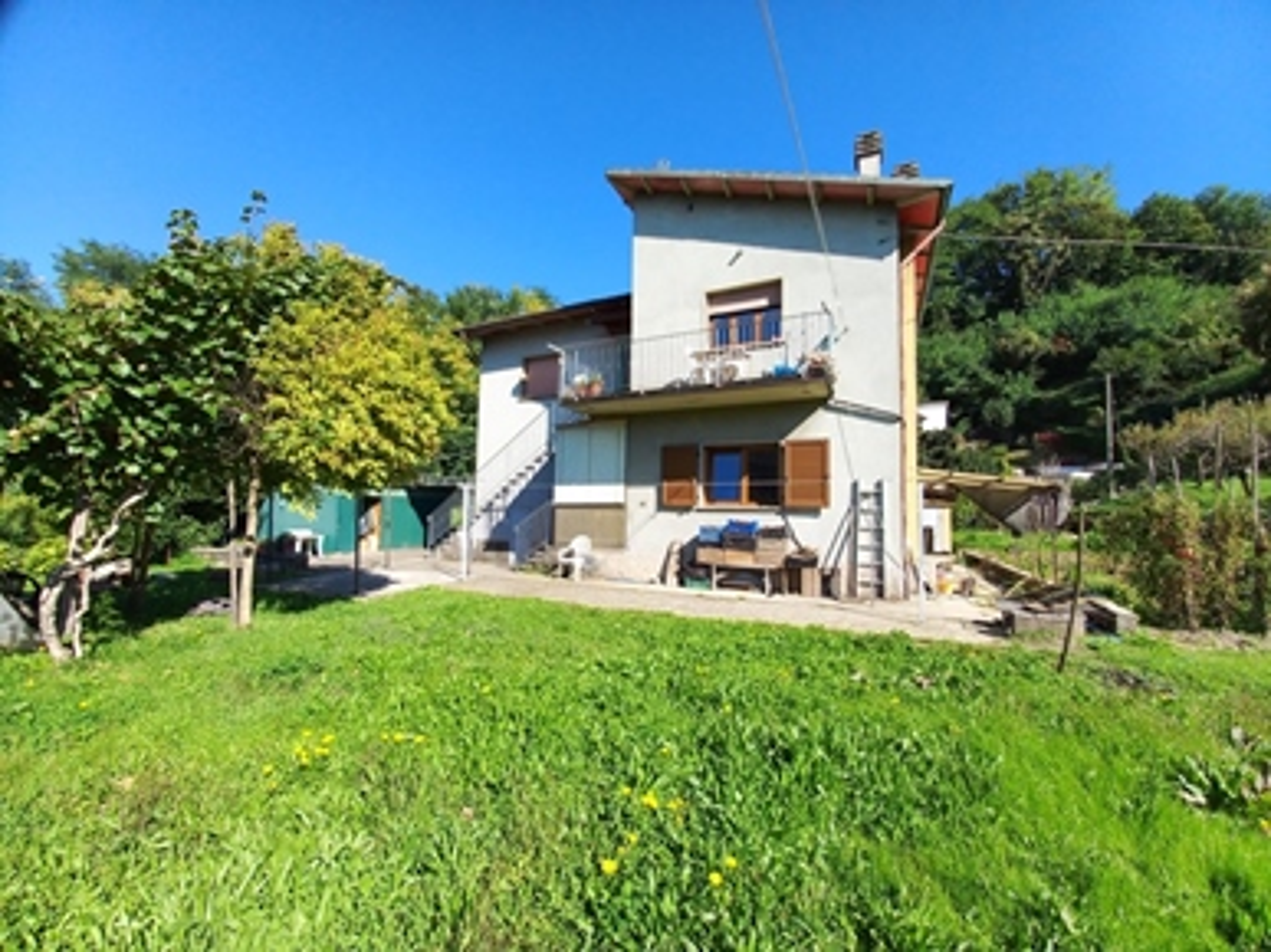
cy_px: 476
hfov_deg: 106.2
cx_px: 636
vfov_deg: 89.9
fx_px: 477
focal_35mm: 13
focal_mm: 1.42
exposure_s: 1/606
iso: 40
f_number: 2.2
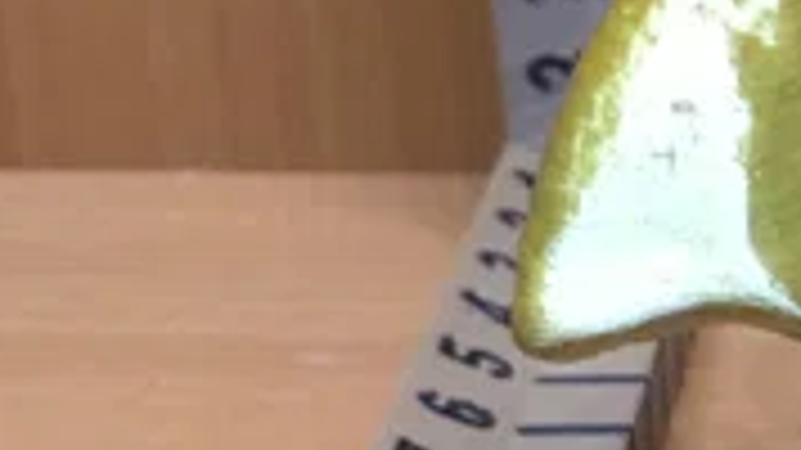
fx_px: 3142
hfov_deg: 13.3
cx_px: 1357
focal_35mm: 148
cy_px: 353
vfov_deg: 8.2
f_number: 2.2
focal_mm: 4.15
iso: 125
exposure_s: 1/15
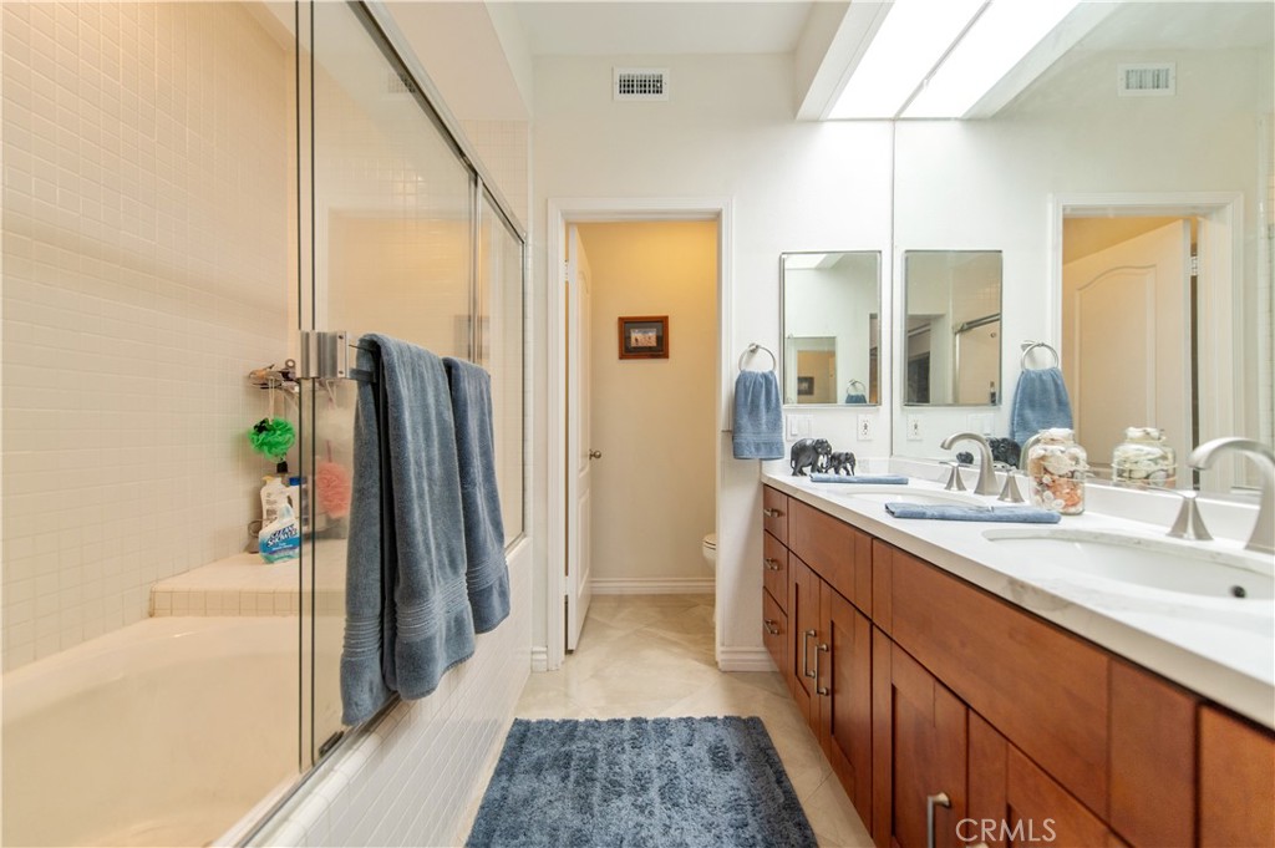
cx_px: 638
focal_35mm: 14
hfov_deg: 104.3
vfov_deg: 81.1
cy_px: 424
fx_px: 495
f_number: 2.8
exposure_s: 1/250
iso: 400
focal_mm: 14
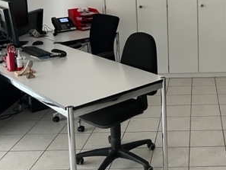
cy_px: 11
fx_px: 366
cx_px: 202
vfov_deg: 25.2
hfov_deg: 32.7
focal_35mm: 56
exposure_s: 1/60
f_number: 1.6
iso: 500
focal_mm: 5.1
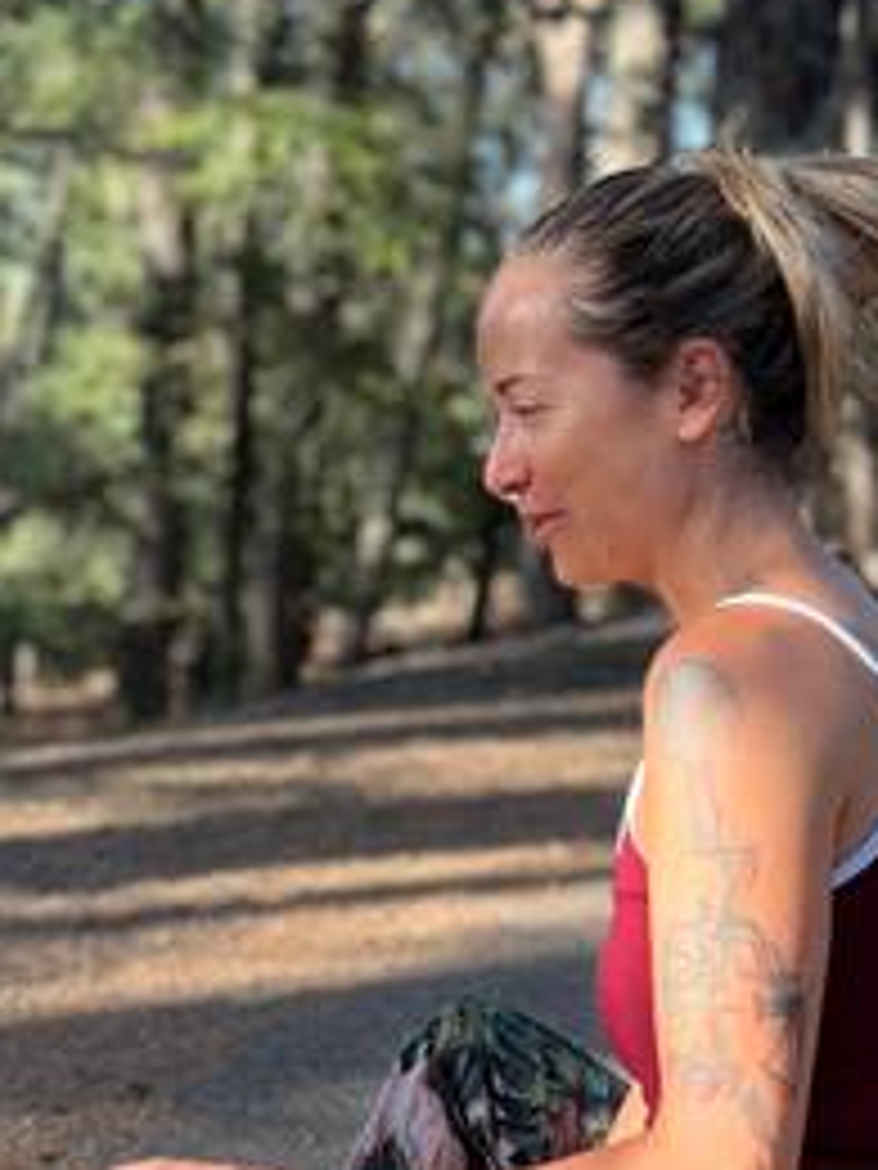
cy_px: 796
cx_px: 140
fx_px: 2164
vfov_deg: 30.0
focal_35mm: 64
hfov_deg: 22.5
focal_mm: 5.7
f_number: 1.5
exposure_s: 1/427
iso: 50
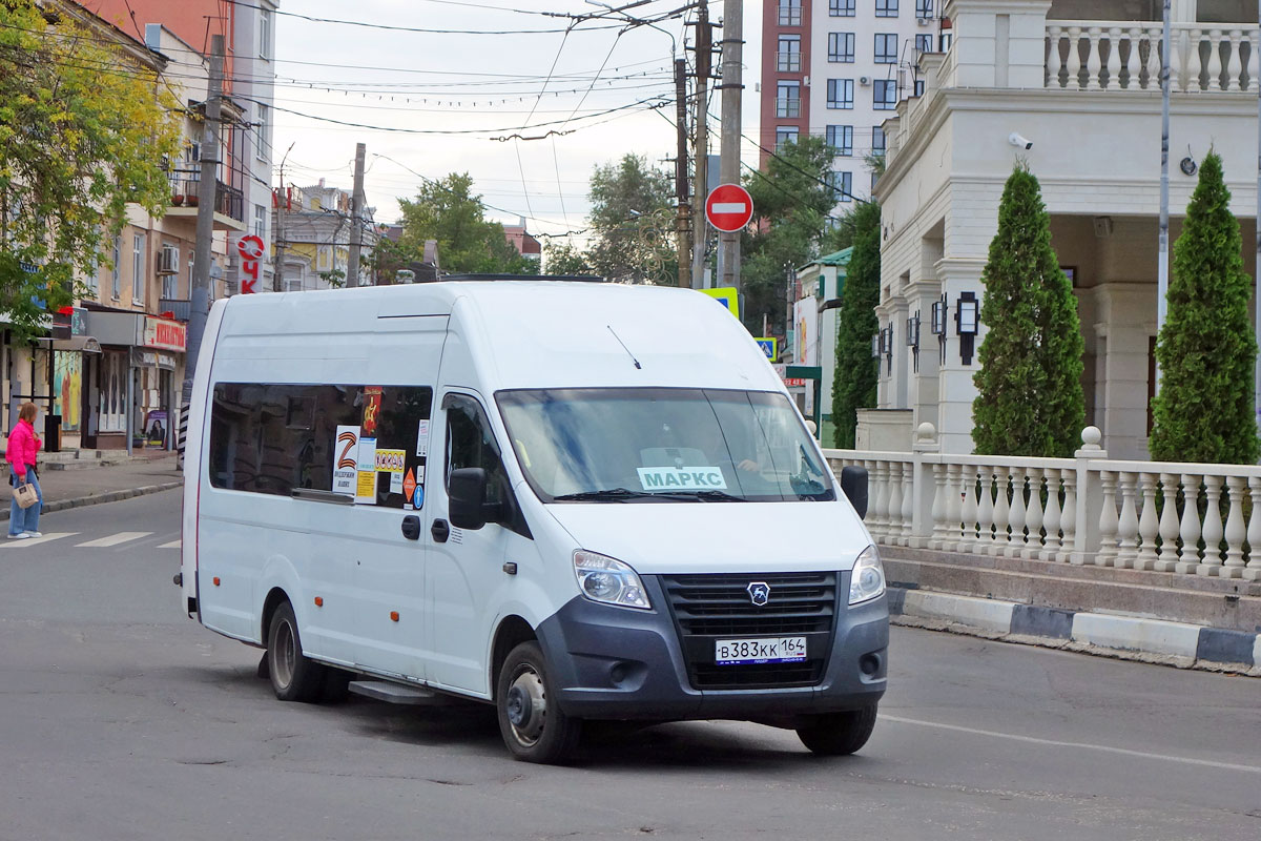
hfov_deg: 29.7
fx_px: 2382
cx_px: 630
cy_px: 420
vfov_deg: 20.0
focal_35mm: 68
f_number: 4
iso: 160
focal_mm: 25.32
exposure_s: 1/500
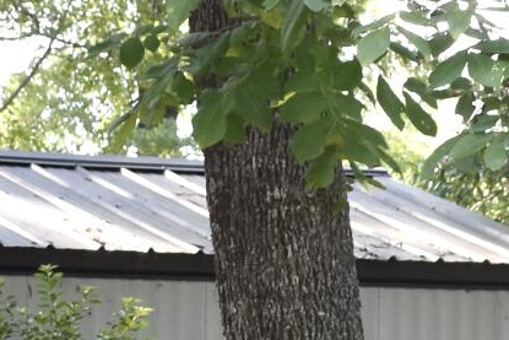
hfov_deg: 7.3
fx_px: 3988
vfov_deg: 4.8
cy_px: 567
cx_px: 194
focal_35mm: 282
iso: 400
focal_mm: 26
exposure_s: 1/160
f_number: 6.3
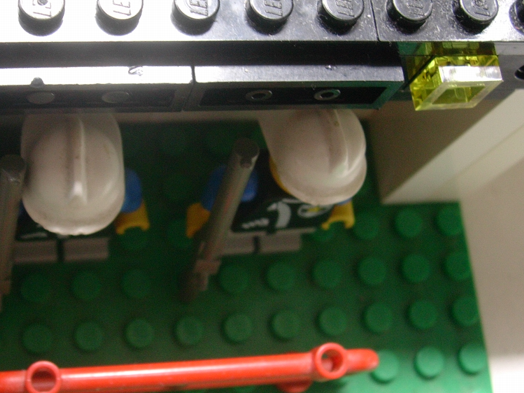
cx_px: 166
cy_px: 171
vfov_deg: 22.9
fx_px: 969
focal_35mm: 64
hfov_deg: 30.0
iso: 70
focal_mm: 6.7
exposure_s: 1/32
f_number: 2.9
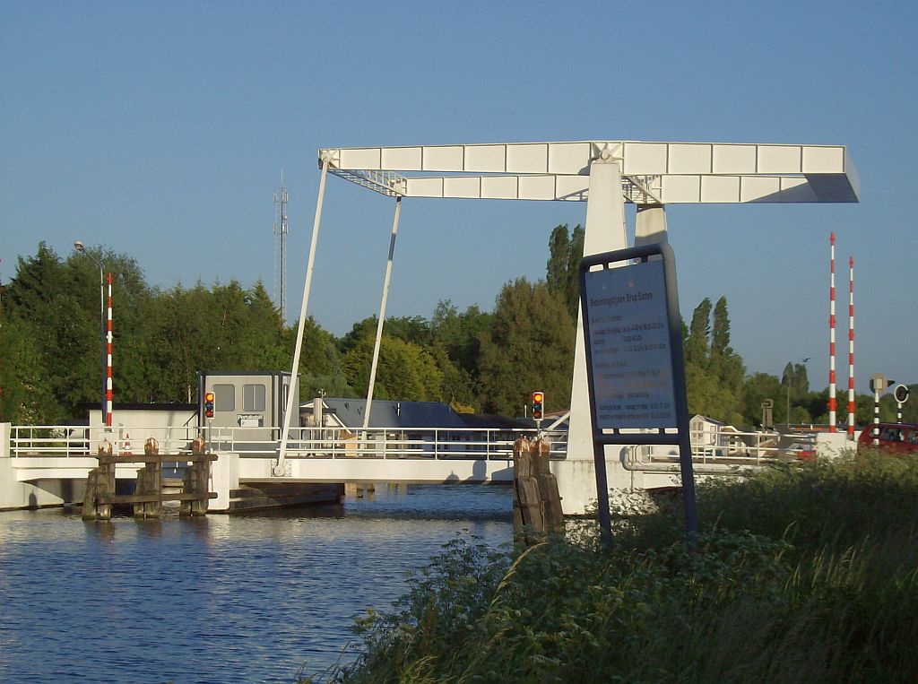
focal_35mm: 108
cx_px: 459
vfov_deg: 13.7
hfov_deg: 18.3
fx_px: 2857
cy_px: 342
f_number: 7.8
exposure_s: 1/438
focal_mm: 18
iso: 100
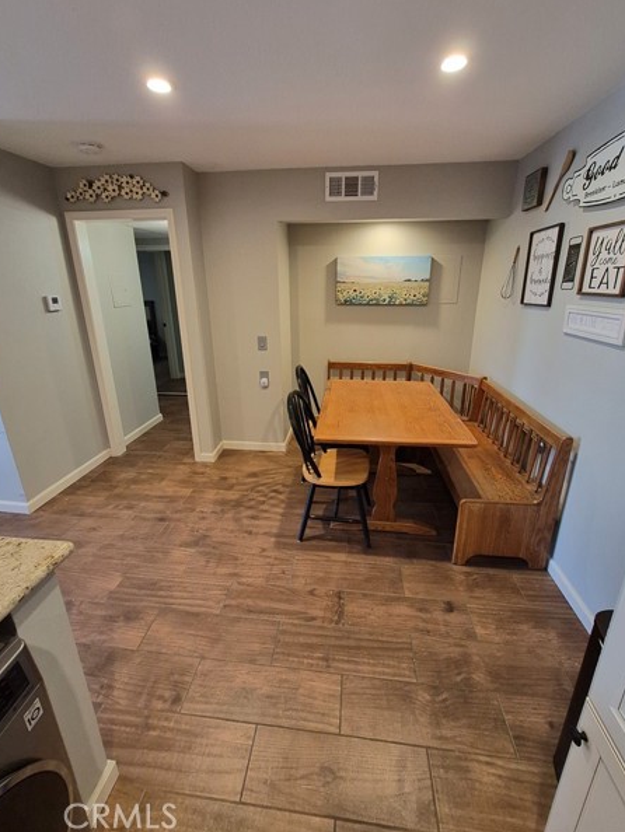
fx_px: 337
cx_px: 315
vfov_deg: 101.9
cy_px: 388
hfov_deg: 85.7
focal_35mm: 14
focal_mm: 1.74
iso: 500
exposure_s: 1/60
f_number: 2.2
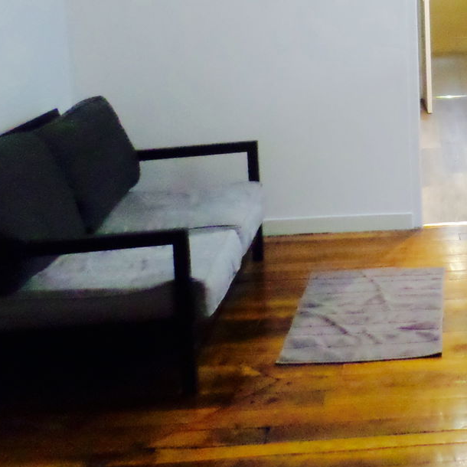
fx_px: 885
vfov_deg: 28.1
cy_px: 24
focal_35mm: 58
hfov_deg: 27.1
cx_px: 516
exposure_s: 1/30
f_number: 2.5
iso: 480
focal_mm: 4.5
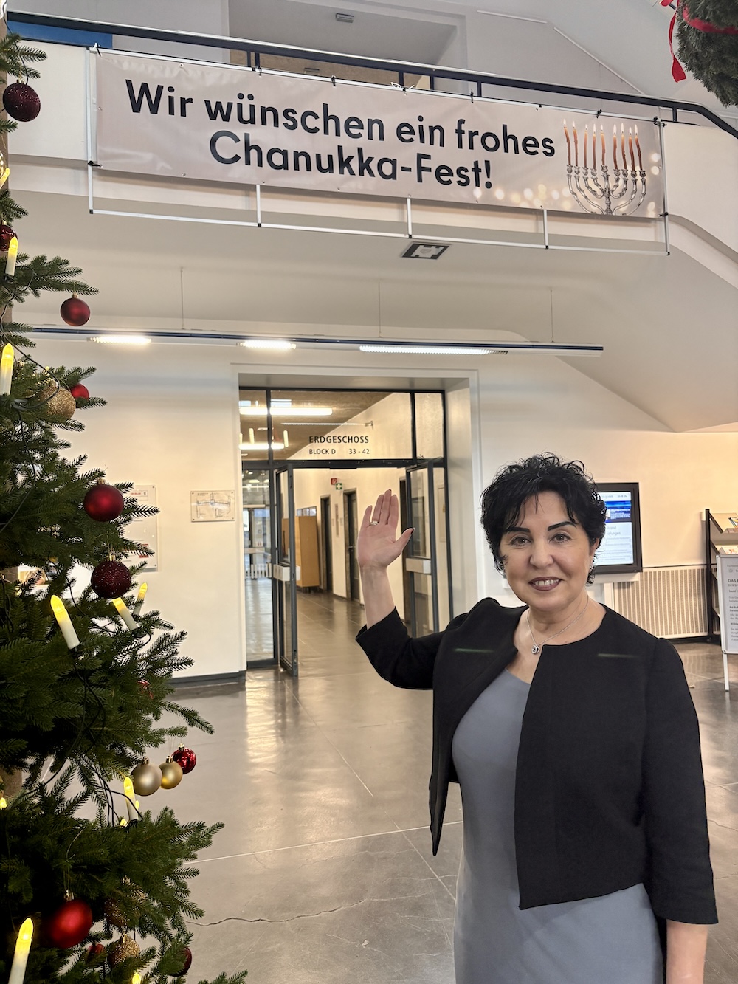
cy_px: 492
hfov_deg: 53.1
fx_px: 739
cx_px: 369
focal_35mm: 26
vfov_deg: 67.3
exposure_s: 1/50
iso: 200
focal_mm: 5.96
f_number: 1.6
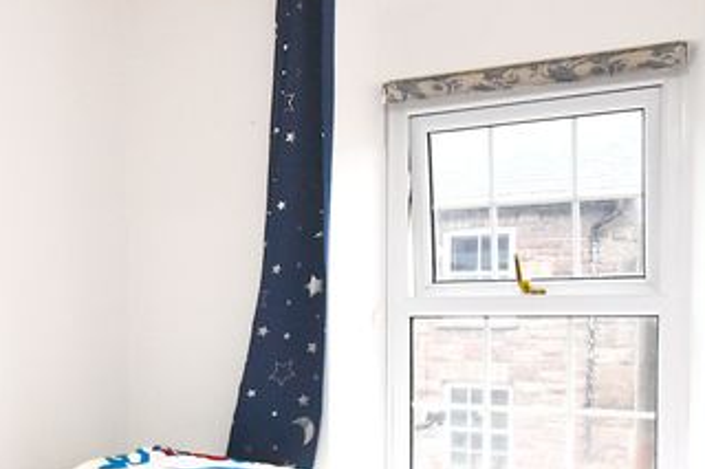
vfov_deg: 27.7
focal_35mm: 48
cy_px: 345
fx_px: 939
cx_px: 90
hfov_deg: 38.7
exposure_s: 1/125
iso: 1250
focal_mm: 10
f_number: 4.5
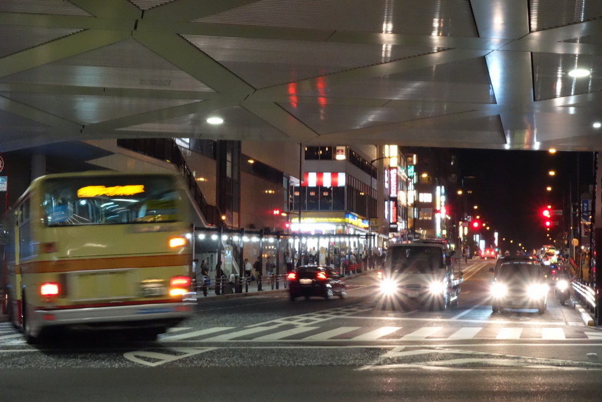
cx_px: 301
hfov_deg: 31.0
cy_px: 201
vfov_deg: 20.9
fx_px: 1087
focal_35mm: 65
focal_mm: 24.11
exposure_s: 1/8
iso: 3200
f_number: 11
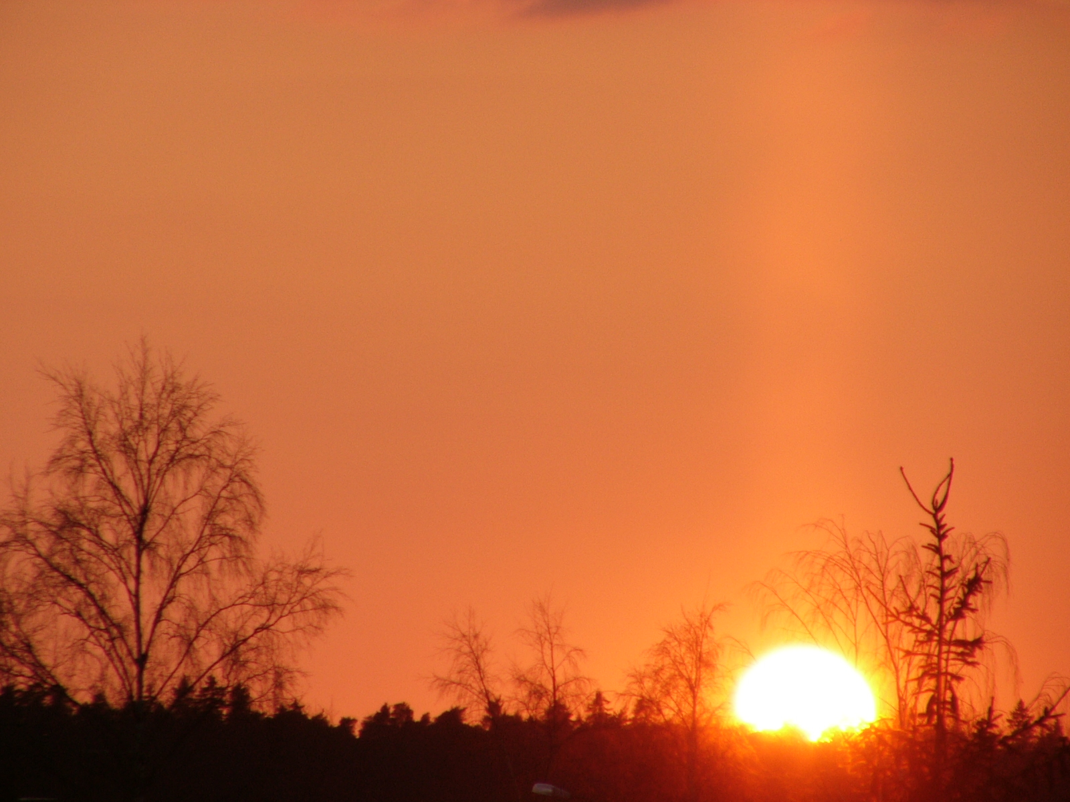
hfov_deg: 4.7
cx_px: 535
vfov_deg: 3.5
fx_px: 12982
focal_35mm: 420
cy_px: 401
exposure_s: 1/250
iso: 50
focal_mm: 55.2
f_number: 4
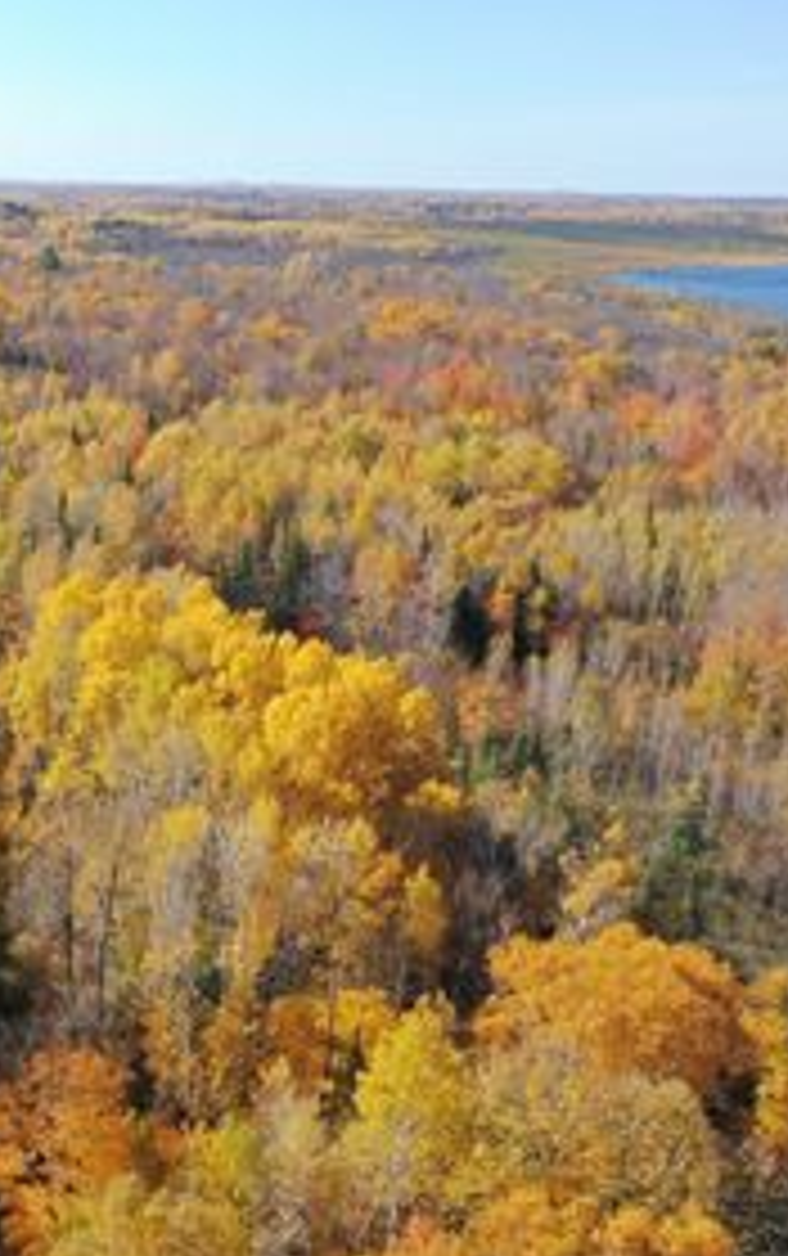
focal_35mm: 44
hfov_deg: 27.5
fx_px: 1508
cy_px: 623
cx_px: -16
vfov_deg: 45.2
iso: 100
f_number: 5
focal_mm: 10.26
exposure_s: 1/320
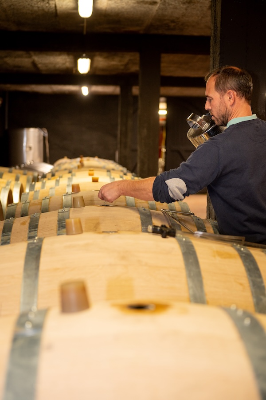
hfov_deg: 22.6
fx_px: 666
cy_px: 200
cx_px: 133
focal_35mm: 60
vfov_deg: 33.4
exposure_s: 1/100
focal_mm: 60
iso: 640
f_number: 3.2
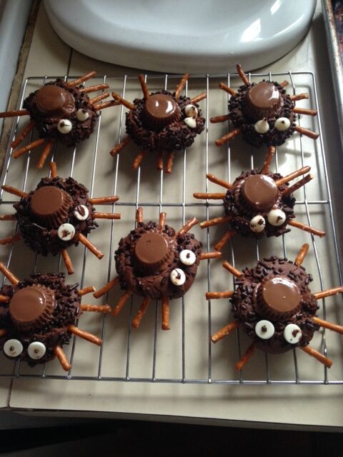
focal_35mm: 33
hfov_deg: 42.9
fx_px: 436
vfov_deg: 55.4
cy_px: 228
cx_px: 172
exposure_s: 1/20
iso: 160
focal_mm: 4.12
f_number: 2.4
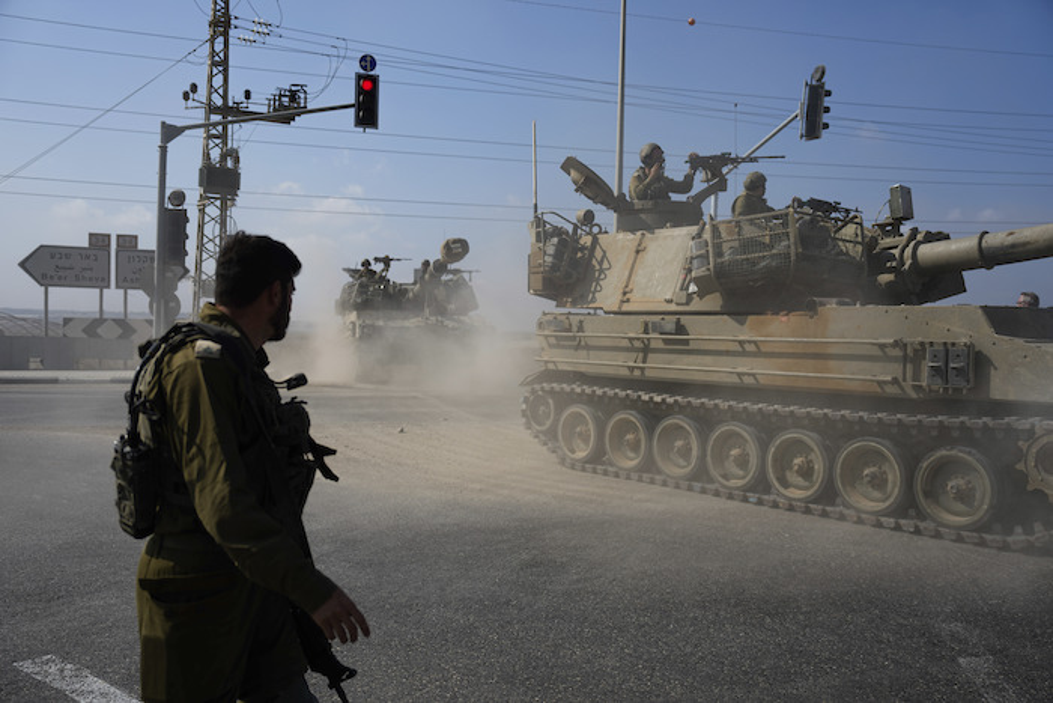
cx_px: 526
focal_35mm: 32
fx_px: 936
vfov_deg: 41.1
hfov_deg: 58.7
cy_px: 352
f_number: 2.8
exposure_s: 1/2000
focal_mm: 32
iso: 50
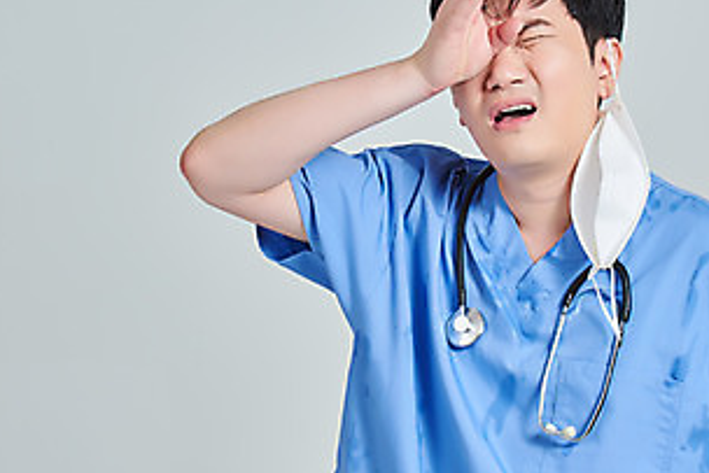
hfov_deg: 14.9
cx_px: 328
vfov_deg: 9.9
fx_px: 2719
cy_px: 308
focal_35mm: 138
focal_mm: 70
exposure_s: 1/125
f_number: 14
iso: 100
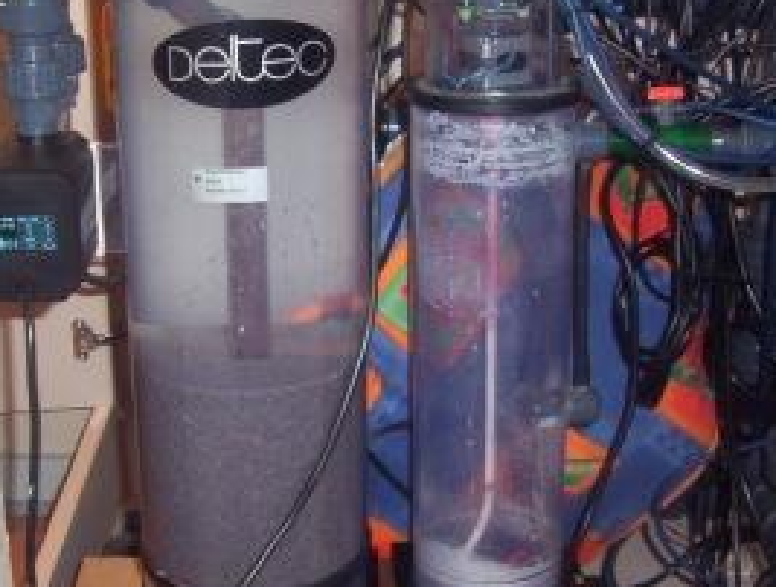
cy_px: 285
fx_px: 1349
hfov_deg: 32.0
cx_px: 310
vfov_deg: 24.5
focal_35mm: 60
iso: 140
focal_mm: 5.54
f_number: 2.76
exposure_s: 1/30
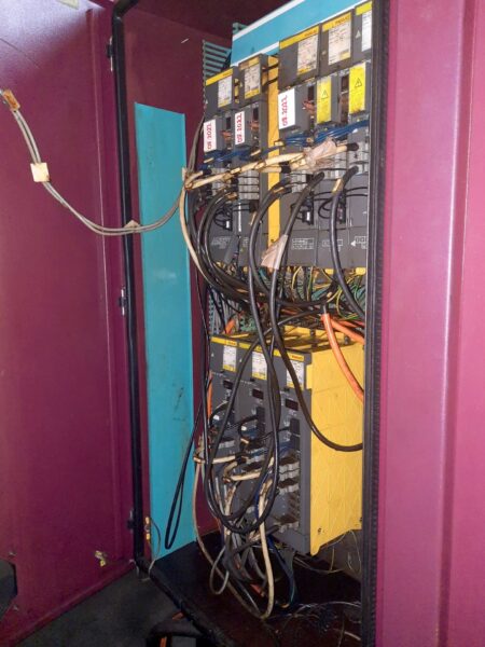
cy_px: 324
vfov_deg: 69.4
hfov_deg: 54.9
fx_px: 467
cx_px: 242
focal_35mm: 25
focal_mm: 4.6
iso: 400
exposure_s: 1/25
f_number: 2
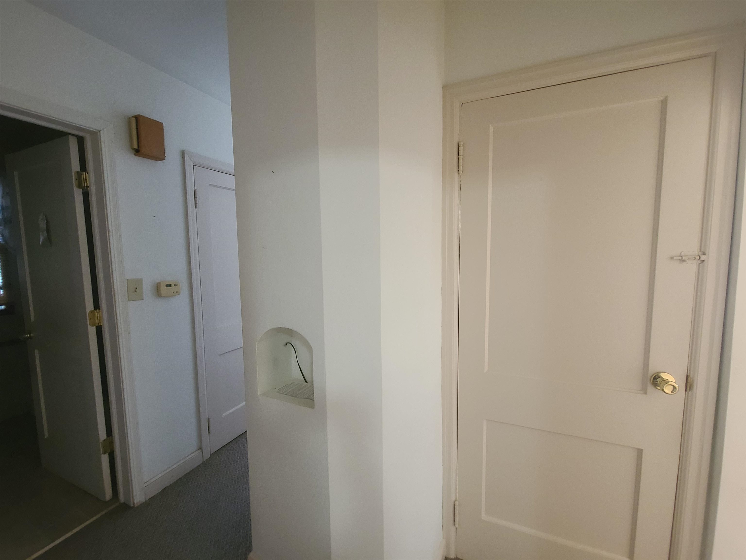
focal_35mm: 13
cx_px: 373
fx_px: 280
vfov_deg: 89.9
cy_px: 280
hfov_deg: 106.2
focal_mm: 2.2
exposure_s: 1/30
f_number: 2.2
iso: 640
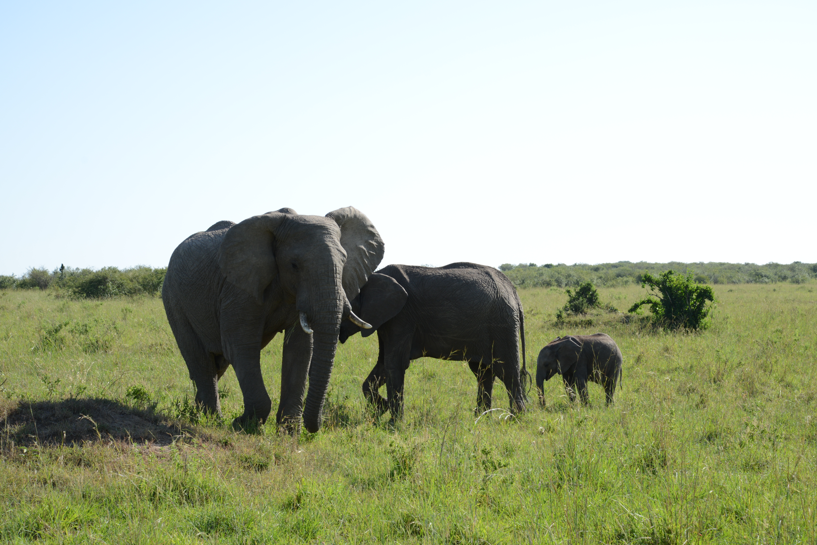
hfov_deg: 25.7
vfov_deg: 17.3
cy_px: 299
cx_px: 425
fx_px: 1794
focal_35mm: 79
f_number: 9
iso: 200
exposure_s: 1/200
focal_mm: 68
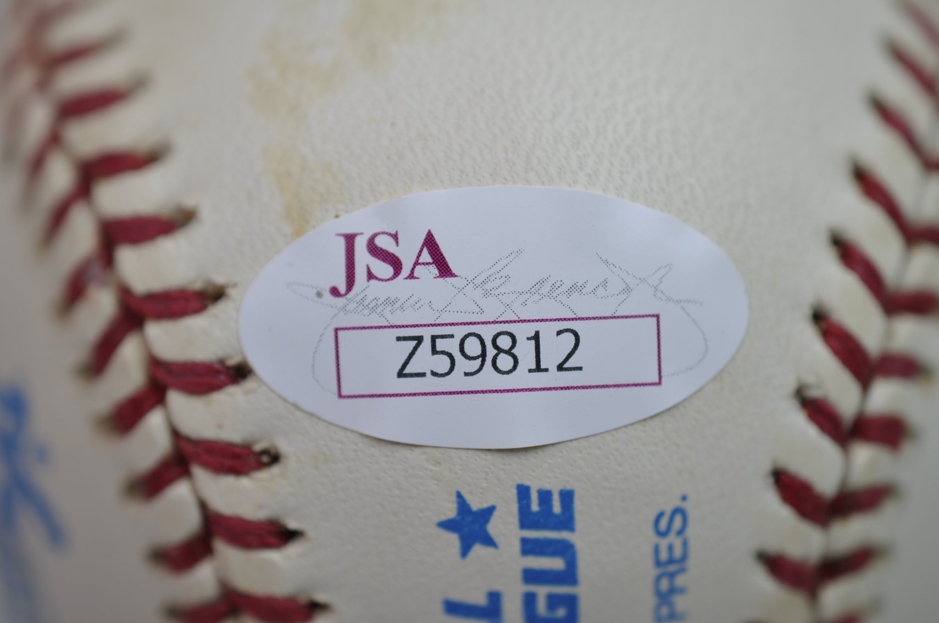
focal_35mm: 60
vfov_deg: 22.6
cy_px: 312
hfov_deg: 33.4
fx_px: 1563
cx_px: 470
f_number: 4
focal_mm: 40
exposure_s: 1/60
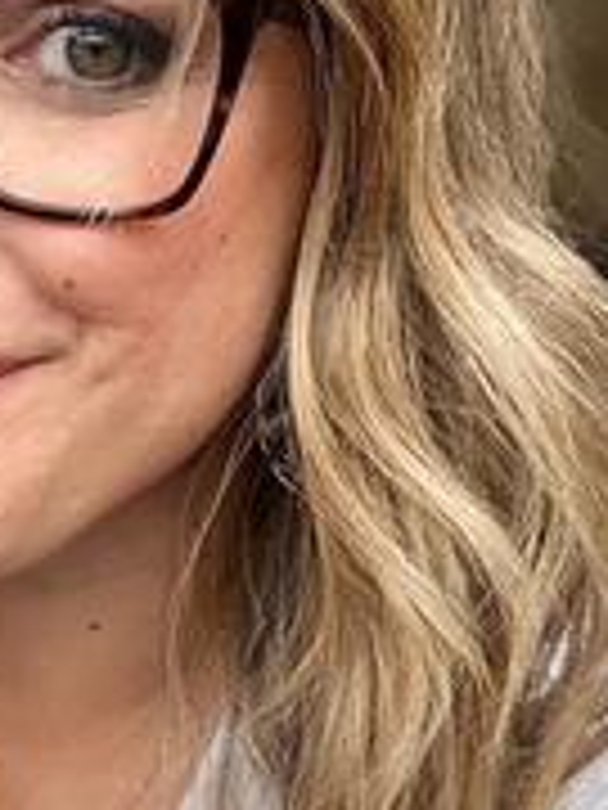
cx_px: 9
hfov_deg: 19.1
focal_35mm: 75
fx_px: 1756
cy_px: 382
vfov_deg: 26.0
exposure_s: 1/121
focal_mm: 2.69
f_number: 1.9
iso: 50
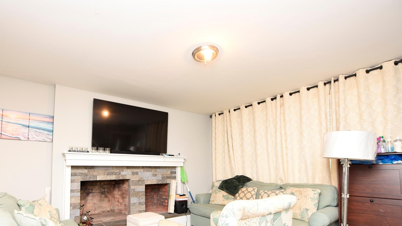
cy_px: 154
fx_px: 192
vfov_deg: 59.4
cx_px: 169
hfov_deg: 91.9
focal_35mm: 18
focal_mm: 14
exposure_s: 1/15
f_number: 3.5
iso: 200
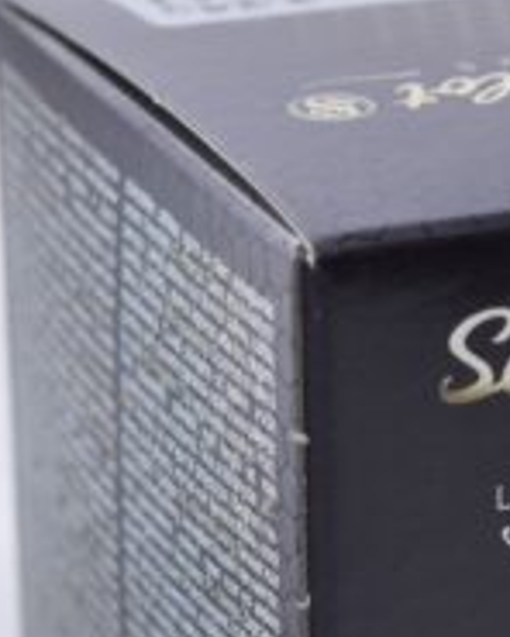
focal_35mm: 238
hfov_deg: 6.4
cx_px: 655
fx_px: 4490
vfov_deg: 8.1
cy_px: 544
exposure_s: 1/50
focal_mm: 52
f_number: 5.6
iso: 640
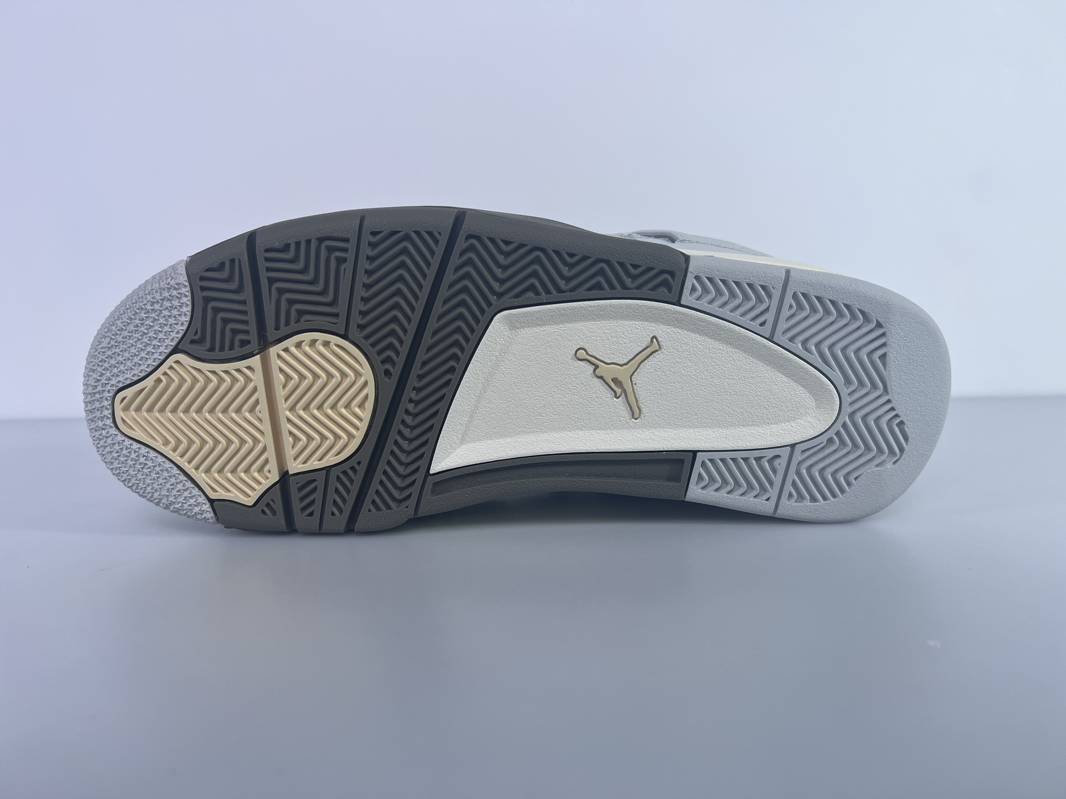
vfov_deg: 53.1
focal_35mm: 26
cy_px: 400
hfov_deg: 67.3
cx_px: 533
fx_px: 801
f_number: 1.5
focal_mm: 5.7
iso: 50
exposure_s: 1/1751
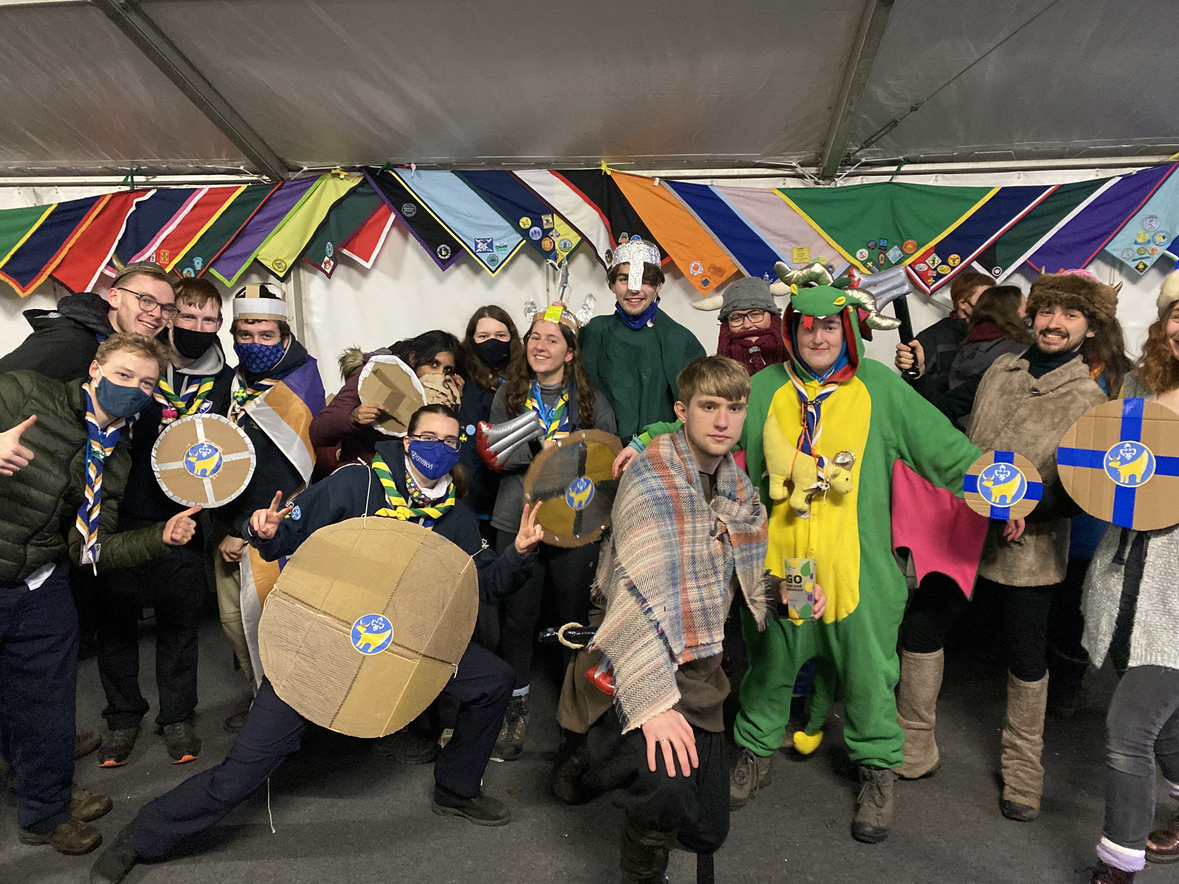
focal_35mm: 26
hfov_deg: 67.3
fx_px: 886
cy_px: 442
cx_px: 590
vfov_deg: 53.1
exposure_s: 1/25
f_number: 1.8
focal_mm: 4.25
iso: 640
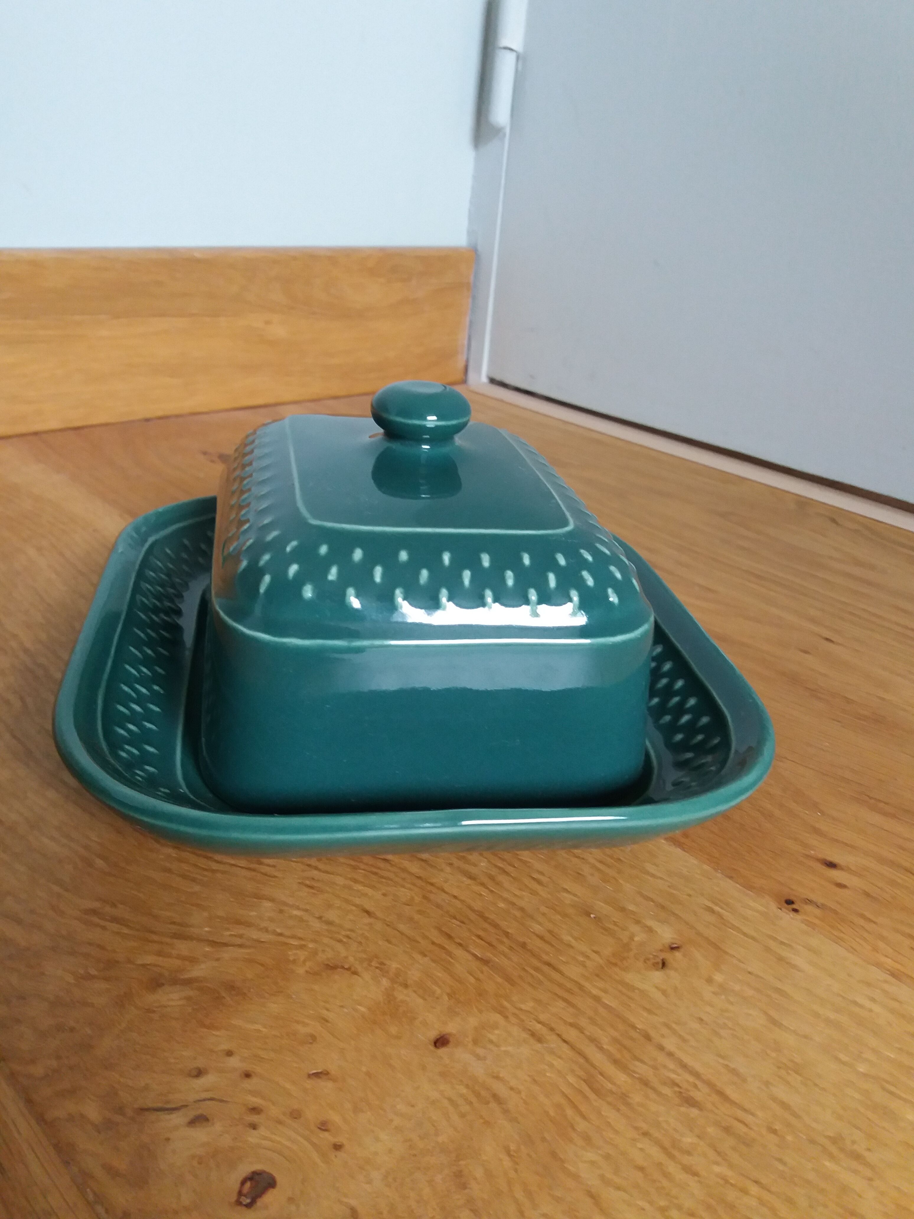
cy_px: 610
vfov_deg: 63.4
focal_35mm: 28
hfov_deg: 49.7
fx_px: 986
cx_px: 457
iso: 200
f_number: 1.9
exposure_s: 1/17
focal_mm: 3.7
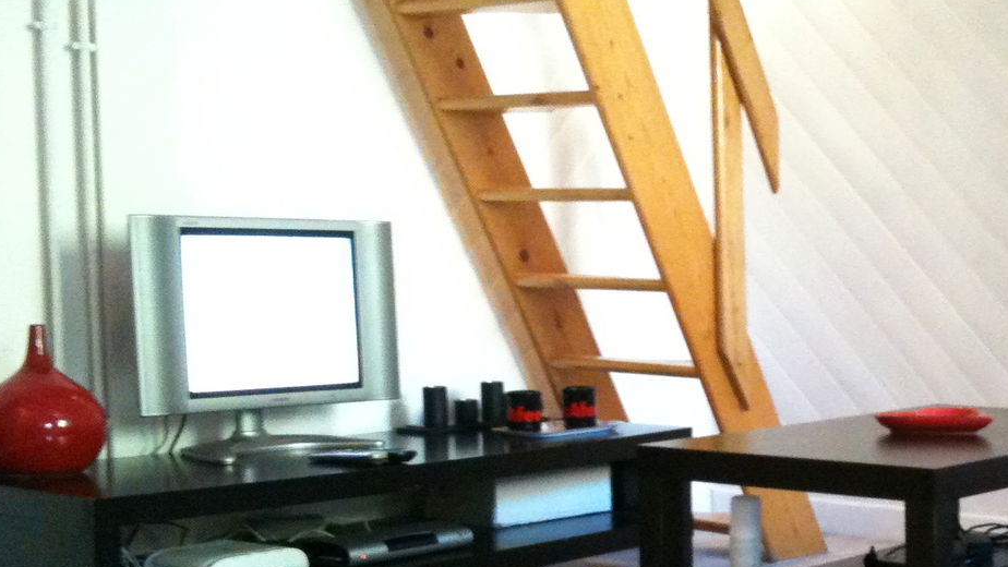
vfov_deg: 18.2
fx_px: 1764
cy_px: 417
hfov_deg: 31.2
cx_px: 775
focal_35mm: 66
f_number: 2.8
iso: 400
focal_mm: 3.85
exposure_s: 1/17
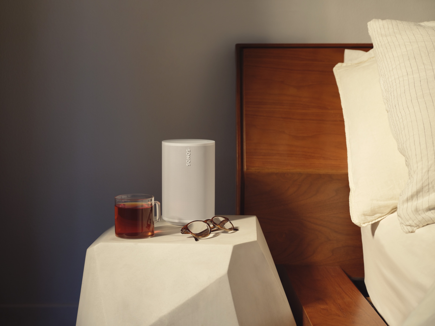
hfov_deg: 37.5
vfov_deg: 28.6
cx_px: 218
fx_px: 641
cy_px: 163
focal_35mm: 51
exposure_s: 1/125
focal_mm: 64
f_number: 5.6
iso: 800
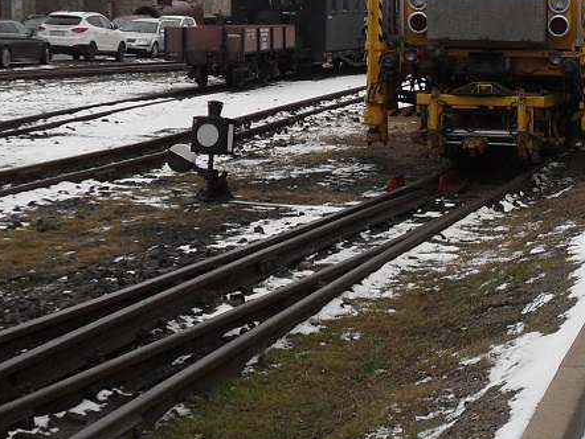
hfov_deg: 20.2
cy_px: 118
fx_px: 1606
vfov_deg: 15.5
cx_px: 533
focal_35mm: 95
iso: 100
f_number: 2.8
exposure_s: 1/125
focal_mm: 6.2
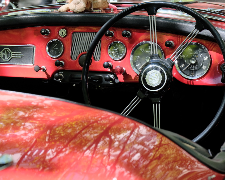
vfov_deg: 13.0
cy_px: 90
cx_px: 91
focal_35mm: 119
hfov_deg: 16.2
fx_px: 792
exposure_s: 1/250
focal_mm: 70
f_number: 5.6
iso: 640
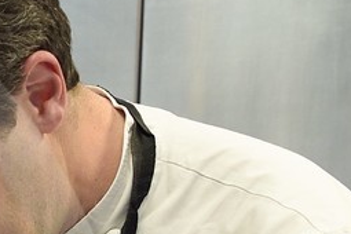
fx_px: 1960
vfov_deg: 6.6
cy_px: 449
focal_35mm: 201
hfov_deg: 9.3
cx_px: -436
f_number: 5.6
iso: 800
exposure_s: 1/25
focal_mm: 32
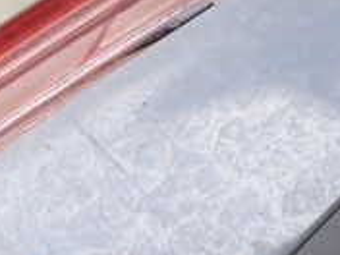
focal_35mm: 102
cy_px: 400
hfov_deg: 17.6
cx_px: -143
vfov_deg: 13.5
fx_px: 1002
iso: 100
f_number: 2.3
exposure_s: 1/160
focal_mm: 5.4
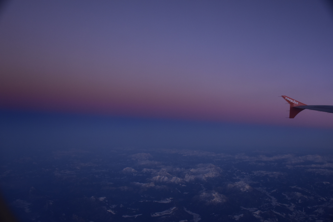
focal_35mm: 39
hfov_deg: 49.6
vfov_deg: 34.2
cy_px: 111
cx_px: 166
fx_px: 361
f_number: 4
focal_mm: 26
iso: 800
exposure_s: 1/60
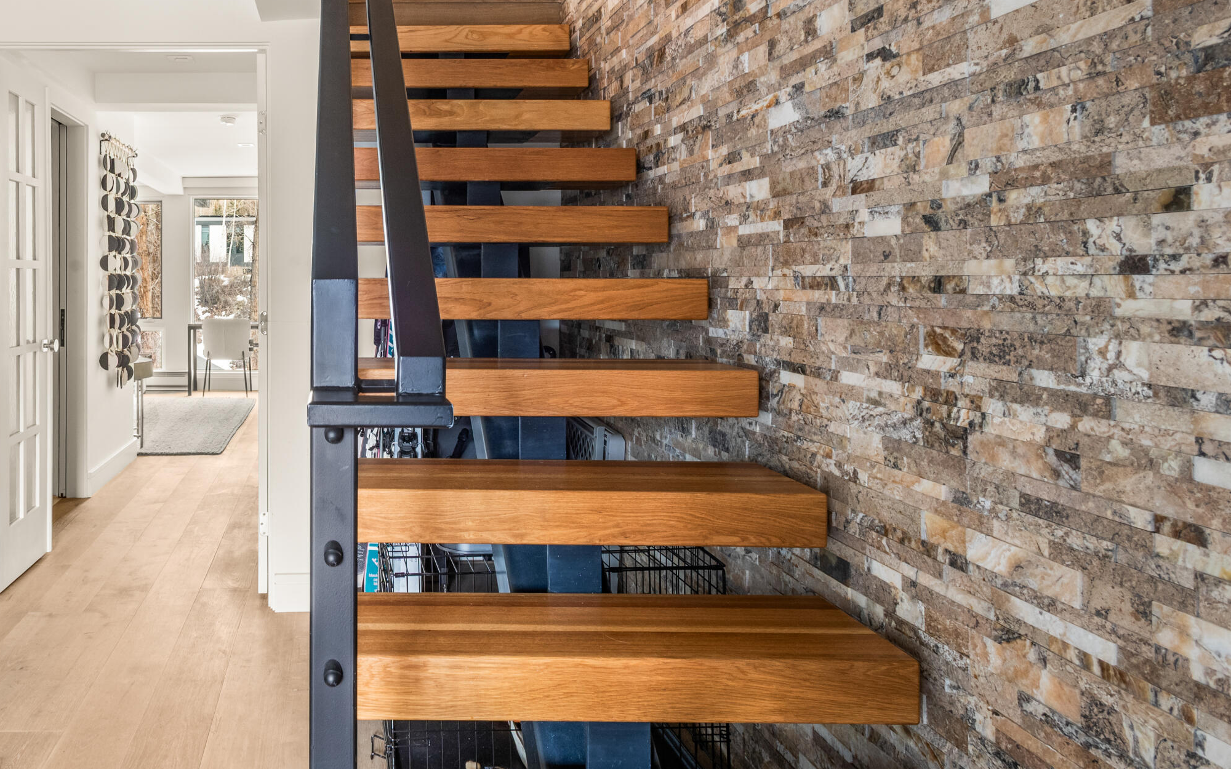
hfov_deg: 66.7
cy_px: 316
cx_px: 334
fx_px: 872
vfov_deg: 47.4
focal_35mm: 26
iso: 400
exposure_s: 1
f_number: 11
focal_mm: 17
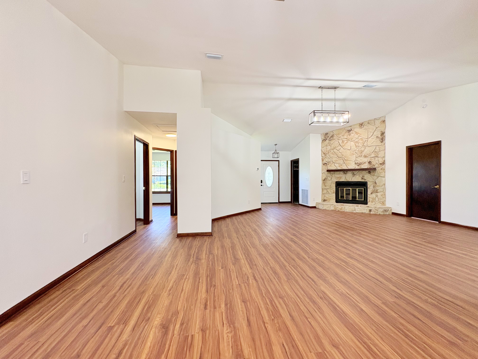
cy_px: 180
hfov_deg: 102.1
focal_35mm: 14
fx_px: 193
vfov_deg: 85.7
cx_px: 239
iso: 160
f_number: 2.2
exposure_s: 1/120
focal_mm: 2.22
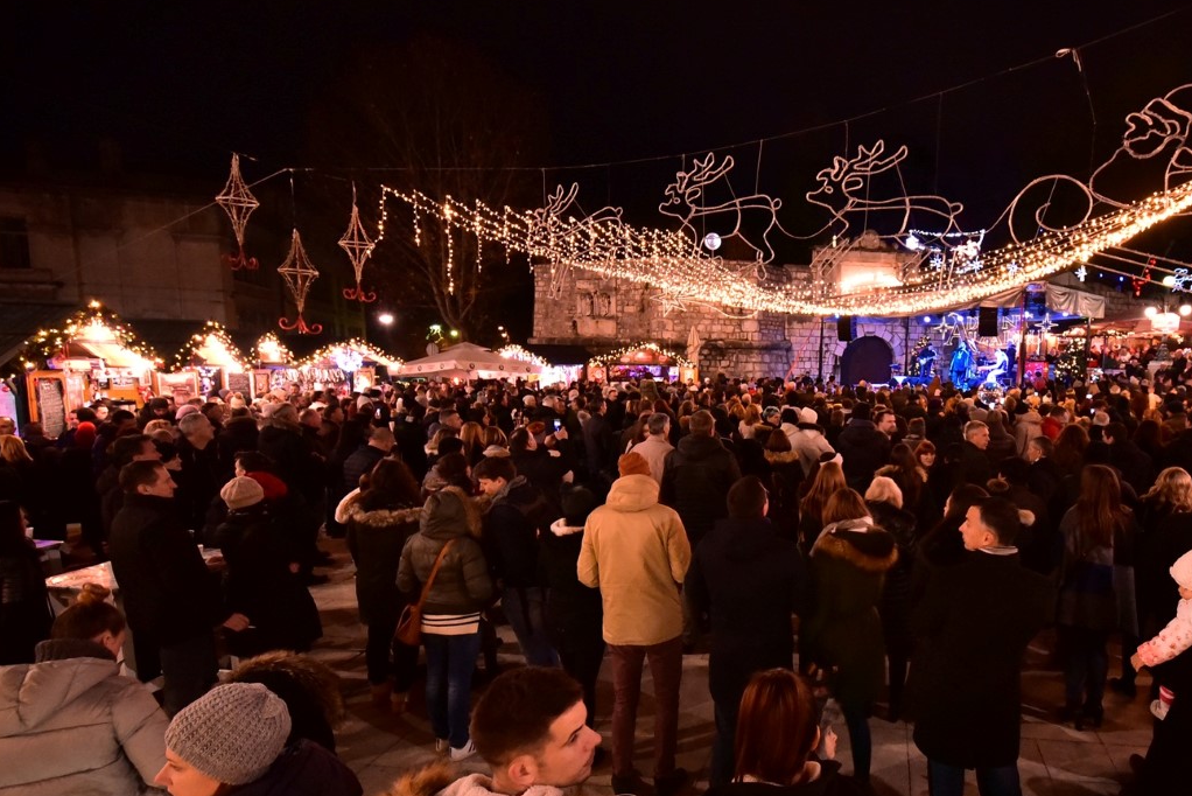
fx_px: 629
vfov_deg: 64.4
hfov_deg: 84.0
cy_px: 445
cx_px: 791
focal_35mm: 19
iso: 5000
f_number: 4.5
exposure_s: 1/20
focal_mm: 12
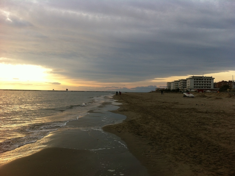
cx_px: 118
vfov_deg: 40.6
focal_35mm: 35
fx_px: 237
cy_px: 88
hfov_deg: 52.7
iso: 80
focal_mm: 3.85
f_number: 2.8
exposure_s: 1/495
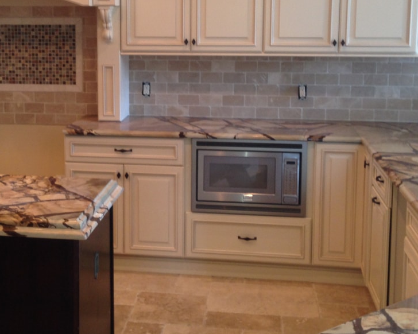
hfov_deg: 31.7
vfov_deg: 25.6
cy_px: 93
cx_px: 140
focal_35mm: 59
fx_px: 730
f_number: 2.4
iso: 64
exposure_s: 1/20
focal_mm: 4.12
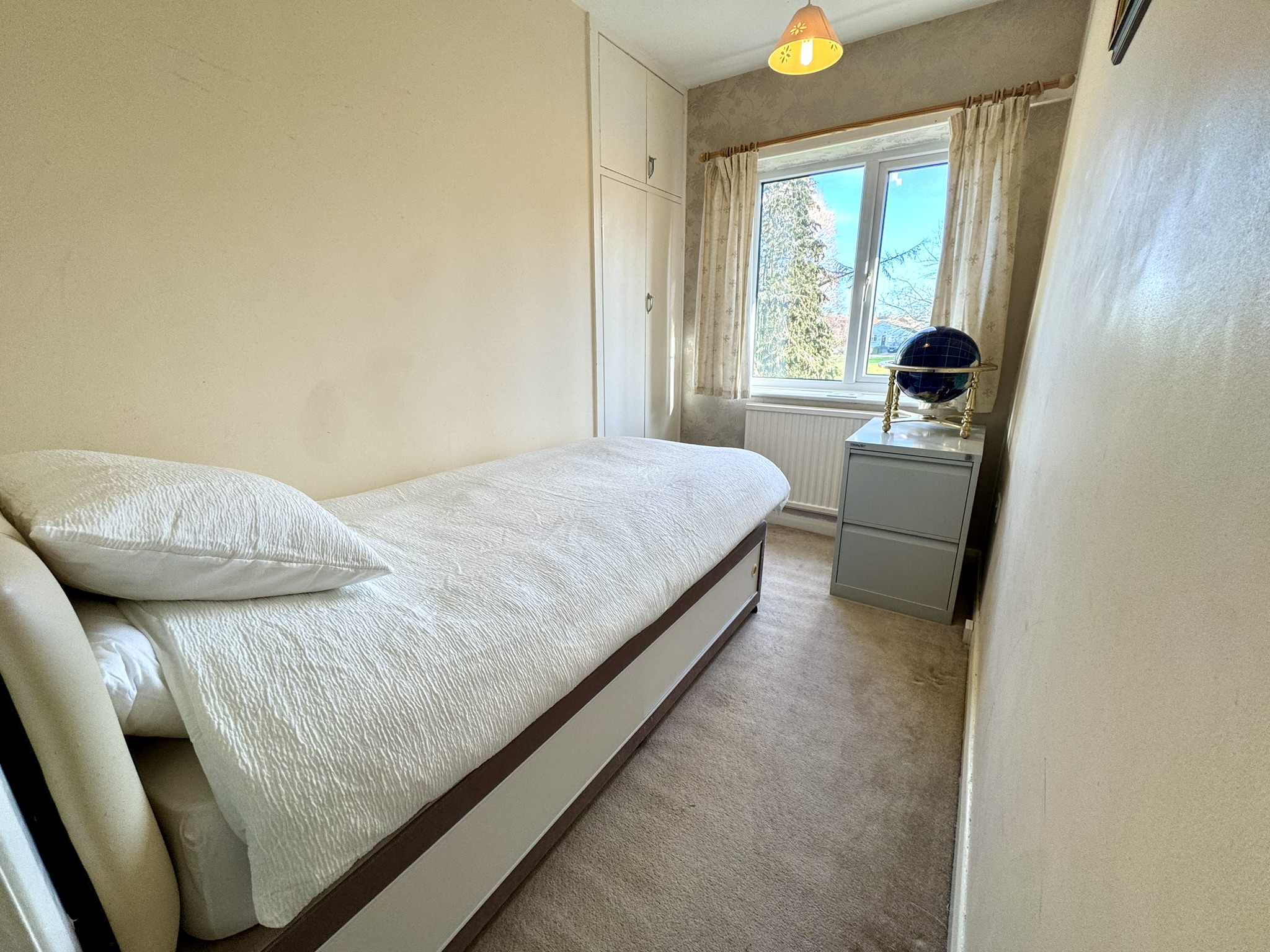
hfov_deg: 102.1
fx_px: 514
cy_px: 476
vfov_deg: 85.7
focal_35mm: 14
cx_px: 635
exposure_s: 1/100
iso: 64
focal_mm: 2.22
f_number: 2.2
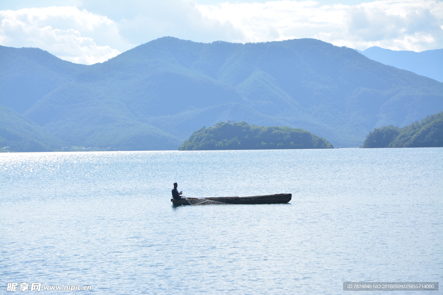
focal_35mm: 158
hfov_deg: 13.0
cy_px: 148
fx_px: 1938
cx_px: 222
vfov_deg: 8.7
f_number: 8
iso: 100
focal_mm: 105
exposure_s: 1/200
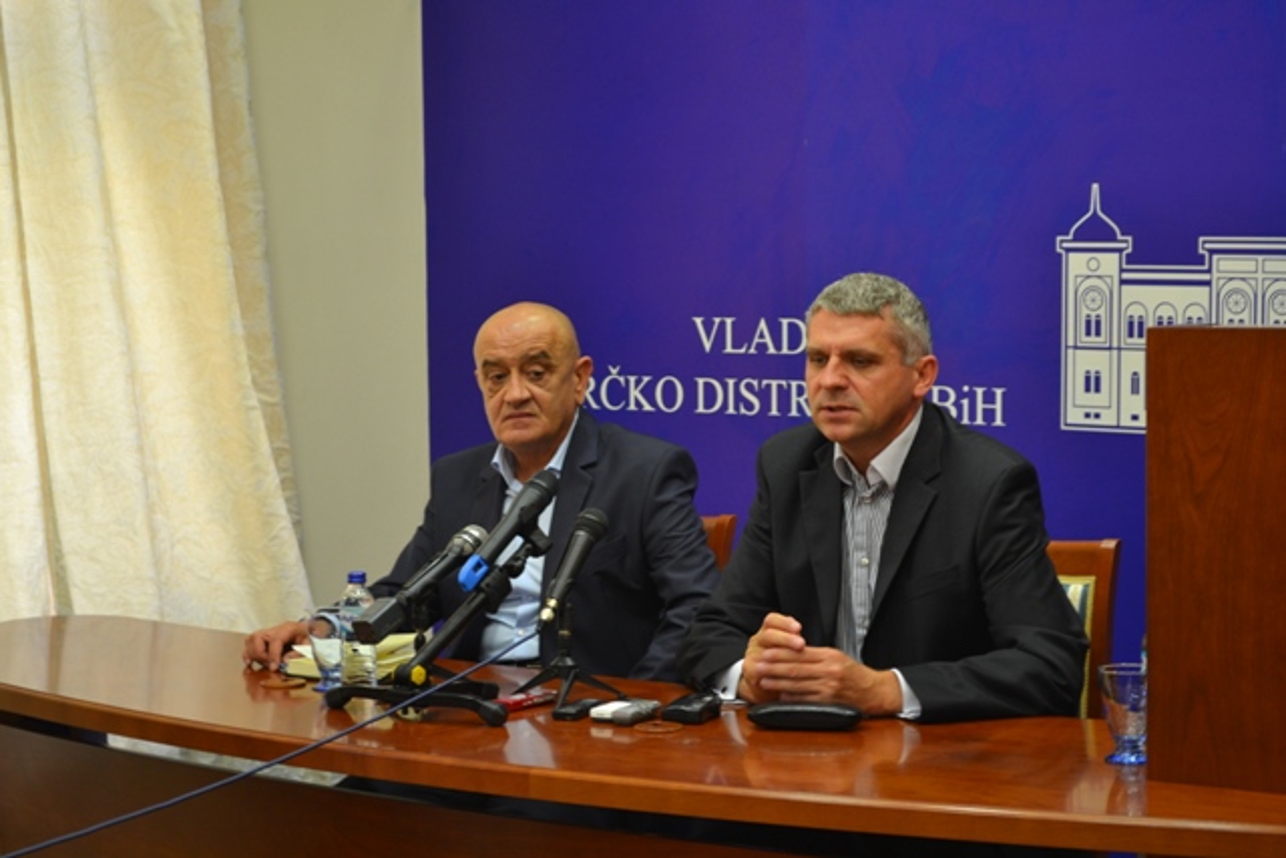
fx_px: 2787
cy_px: 429
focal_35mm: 78
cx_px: 643
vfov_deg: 17.5
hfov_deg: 26.0
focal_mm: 52
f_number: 5.6
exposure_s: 1/15
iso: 400
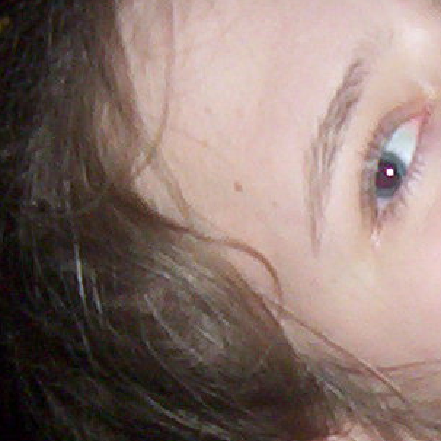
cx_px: 812
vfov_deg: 8.5
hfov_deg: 8.2
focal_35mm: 205
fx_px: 2955
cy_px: 474
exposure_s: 1/60
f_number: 2.73
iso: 140
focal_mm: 5.77
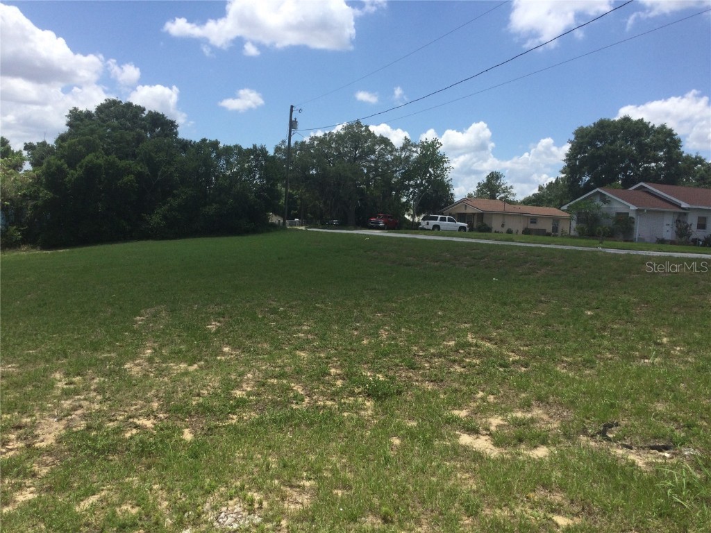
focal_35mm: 31
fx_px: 637
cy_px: 266
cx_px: 356
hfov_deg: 58.4
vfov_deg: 45.4
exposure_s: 1/1567
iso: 25
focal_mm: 3.3
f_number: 2.4
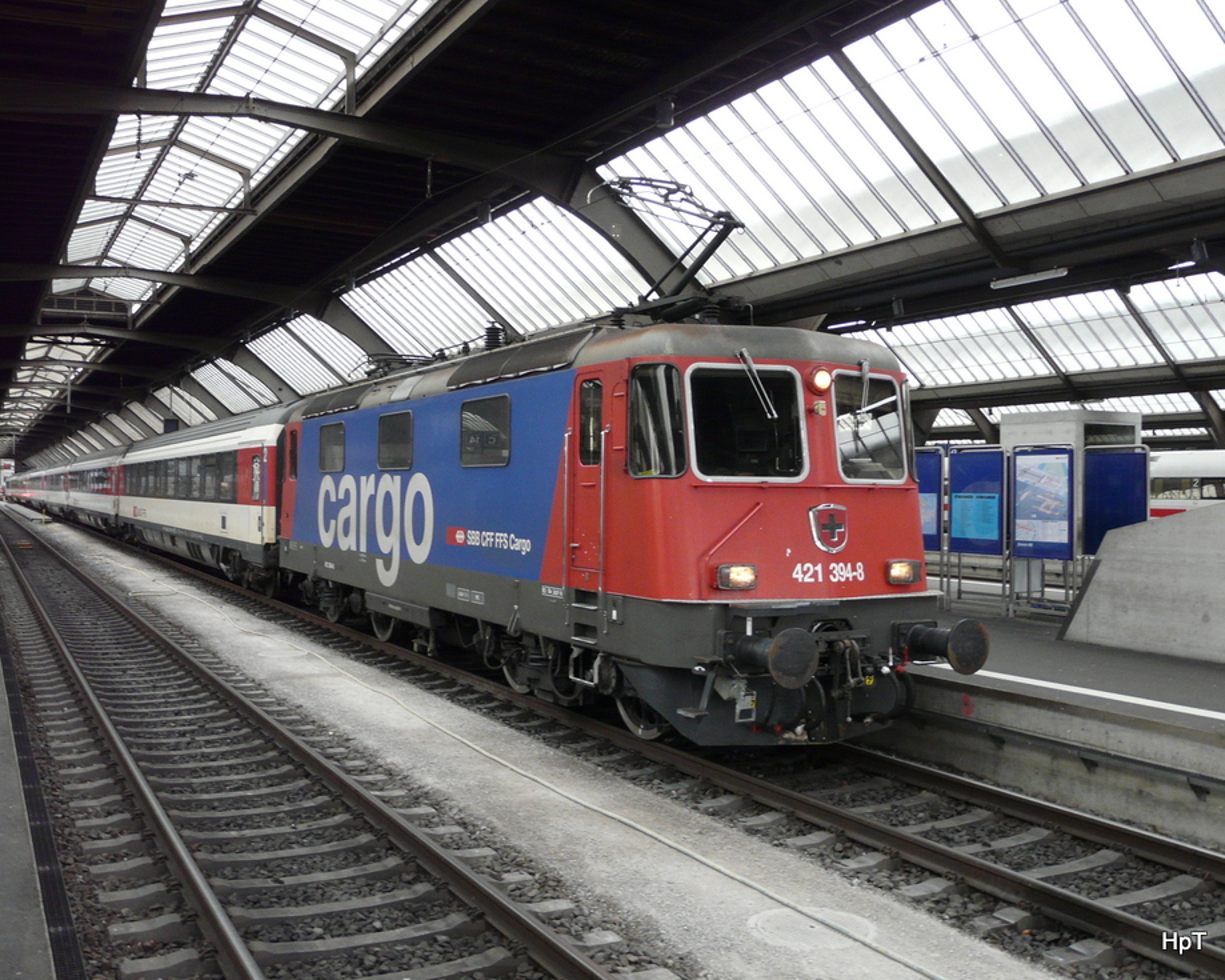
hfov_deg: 52.8
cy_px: 481
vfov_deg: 43.3
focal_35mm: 34
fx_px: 1233
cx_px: 572
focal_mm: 5.2
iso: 200
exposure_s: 1/40
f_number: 2.8
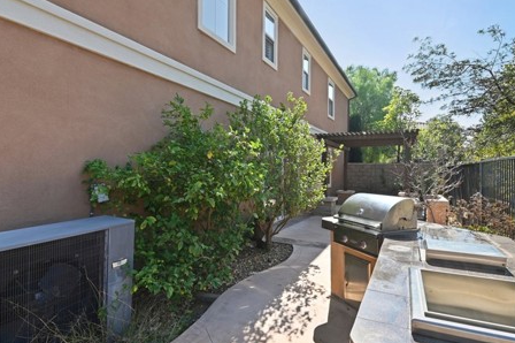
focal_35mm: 20
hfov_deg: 83.9
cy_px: 180
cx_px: 272
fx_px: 286
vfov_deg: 61.8
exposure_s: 1/30
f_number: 22
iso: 250
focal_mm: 14
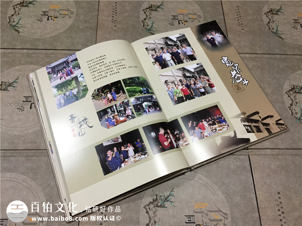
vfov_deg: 48.2
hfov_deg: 61.7
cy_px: 113
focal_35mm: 29
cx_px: 151
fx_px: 253
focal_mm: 4.15
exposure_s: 1/33
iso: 200
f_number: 2.2
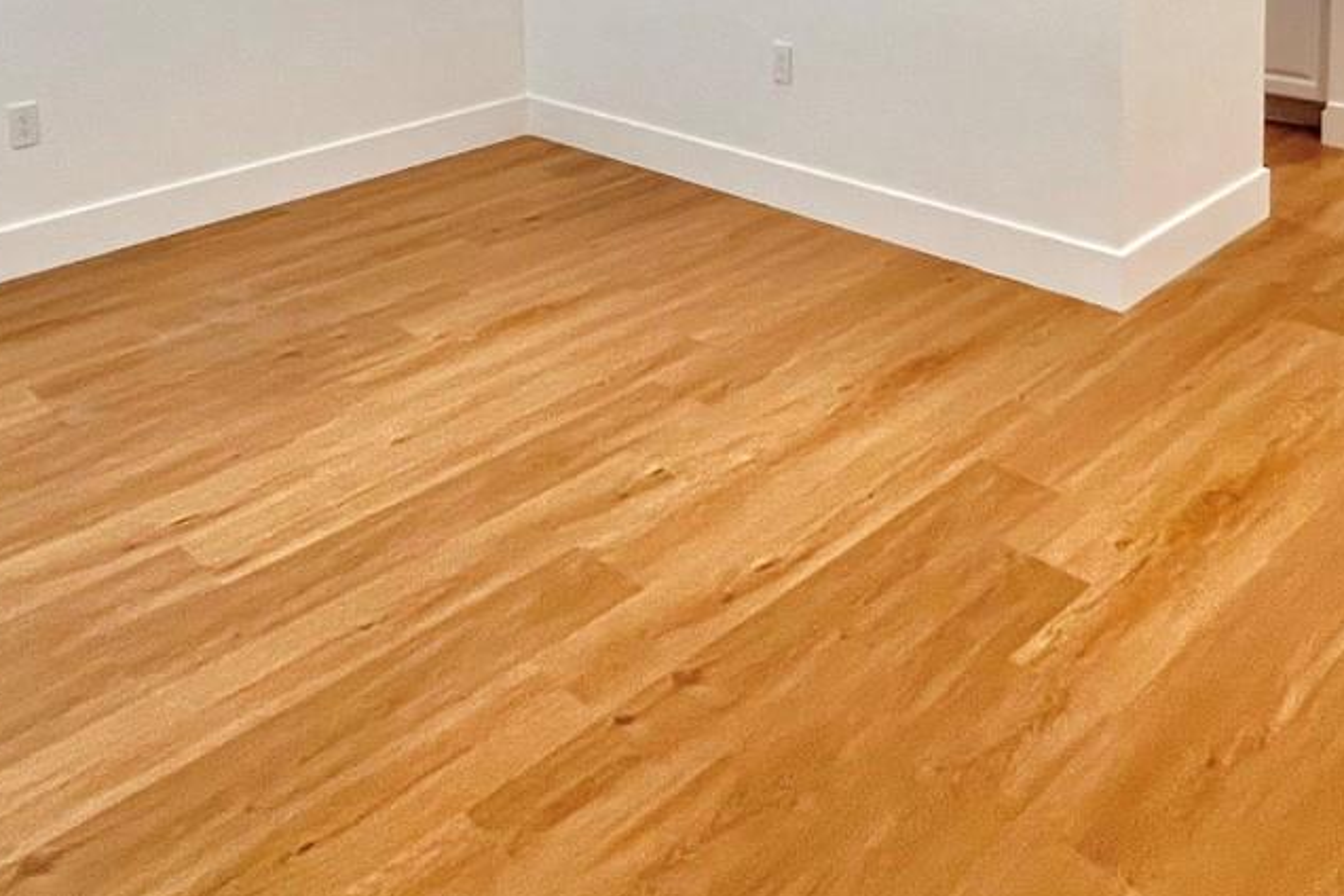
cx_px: 678
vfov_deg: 33.8
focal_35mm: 34
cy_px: -87
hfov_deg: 55.8
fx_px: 1269
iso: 160
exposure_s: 1/120
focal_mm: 1.57
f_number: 1.8
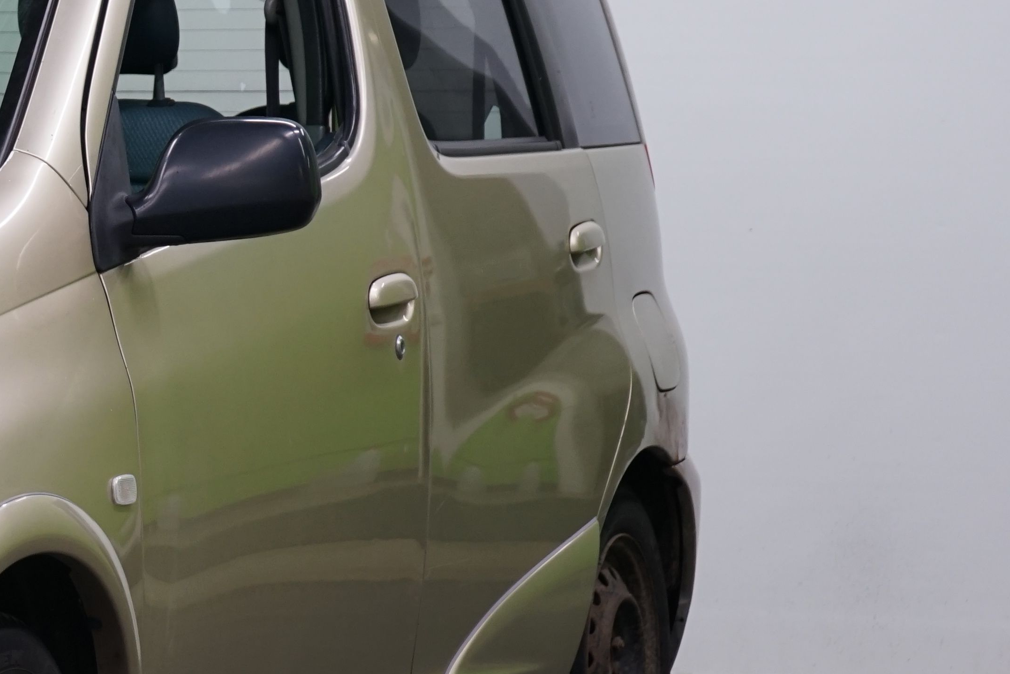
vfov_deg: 7.0
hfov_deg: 10.3
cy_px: 284
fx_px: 5470
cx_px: -359
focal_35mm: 195
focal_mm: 70
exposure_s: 1/50
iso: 640
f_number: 5.6
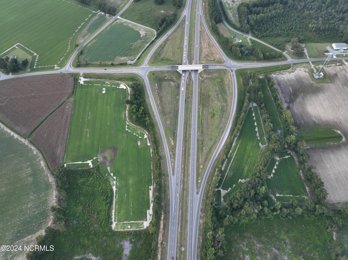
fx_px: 241
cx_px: 174
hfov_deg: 71.6
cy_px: 130
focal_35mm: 24
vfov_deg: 56.8
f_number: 2.8
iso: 100
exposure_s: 1/15
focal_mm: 12.29
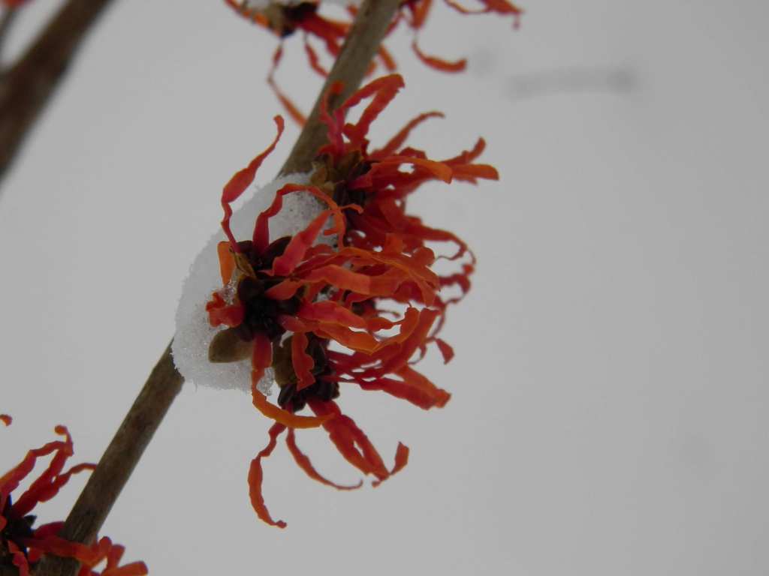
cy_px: 288
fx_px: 1377
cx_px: 384
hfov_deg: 31.2
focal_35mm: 62
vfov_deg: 23.7
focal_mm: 15.1
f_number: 4.5
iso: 152
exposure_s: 1/124
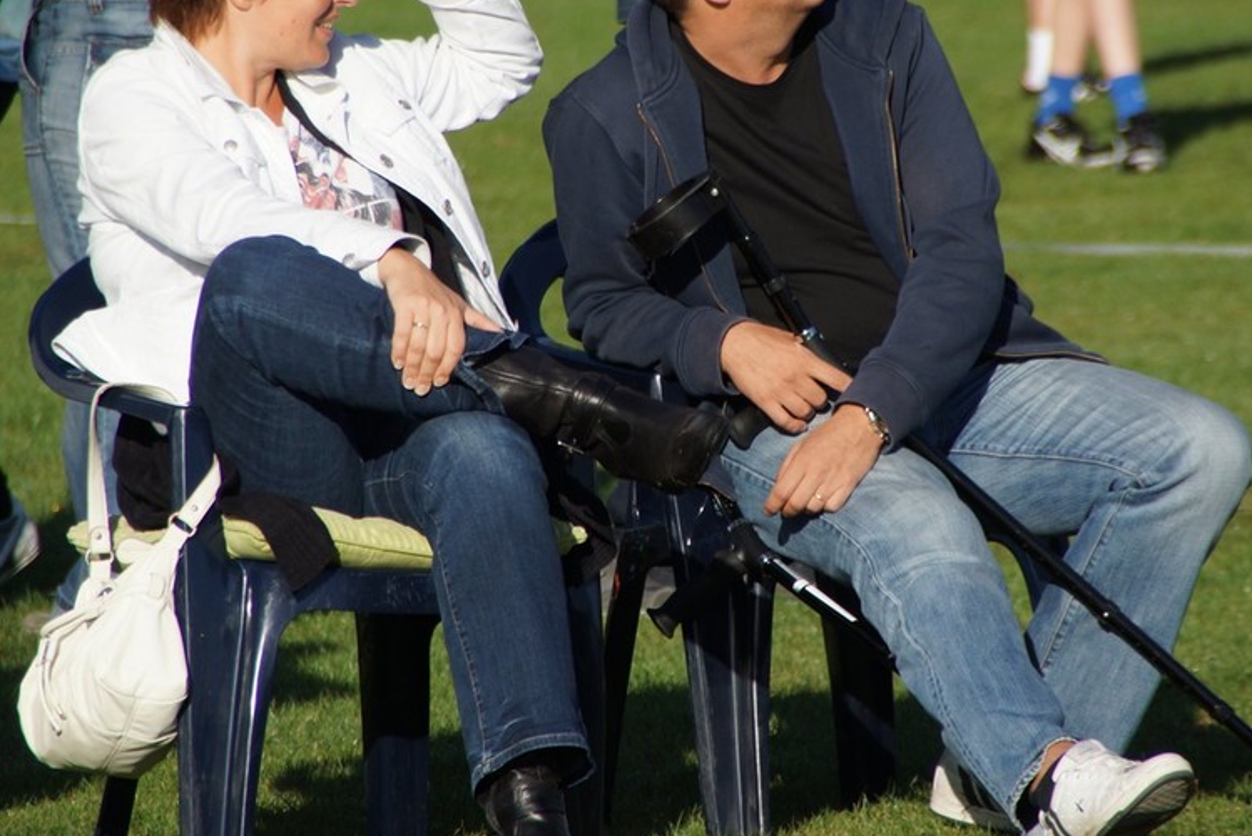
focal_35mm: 513
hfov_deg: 4.0
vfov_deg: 2.7
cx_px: 652
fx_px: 17847
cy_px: 348
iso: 100
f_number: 6.3
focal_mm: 250
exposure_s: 1/500
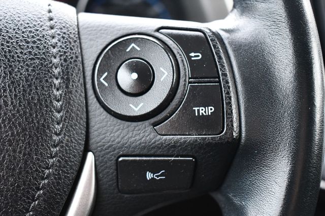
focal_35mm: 43
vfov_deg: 31.2
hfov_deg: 45.5
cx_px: 162
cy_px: 108
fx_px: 388
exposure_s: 1/125
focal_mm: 29
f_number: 4.2
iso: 2200
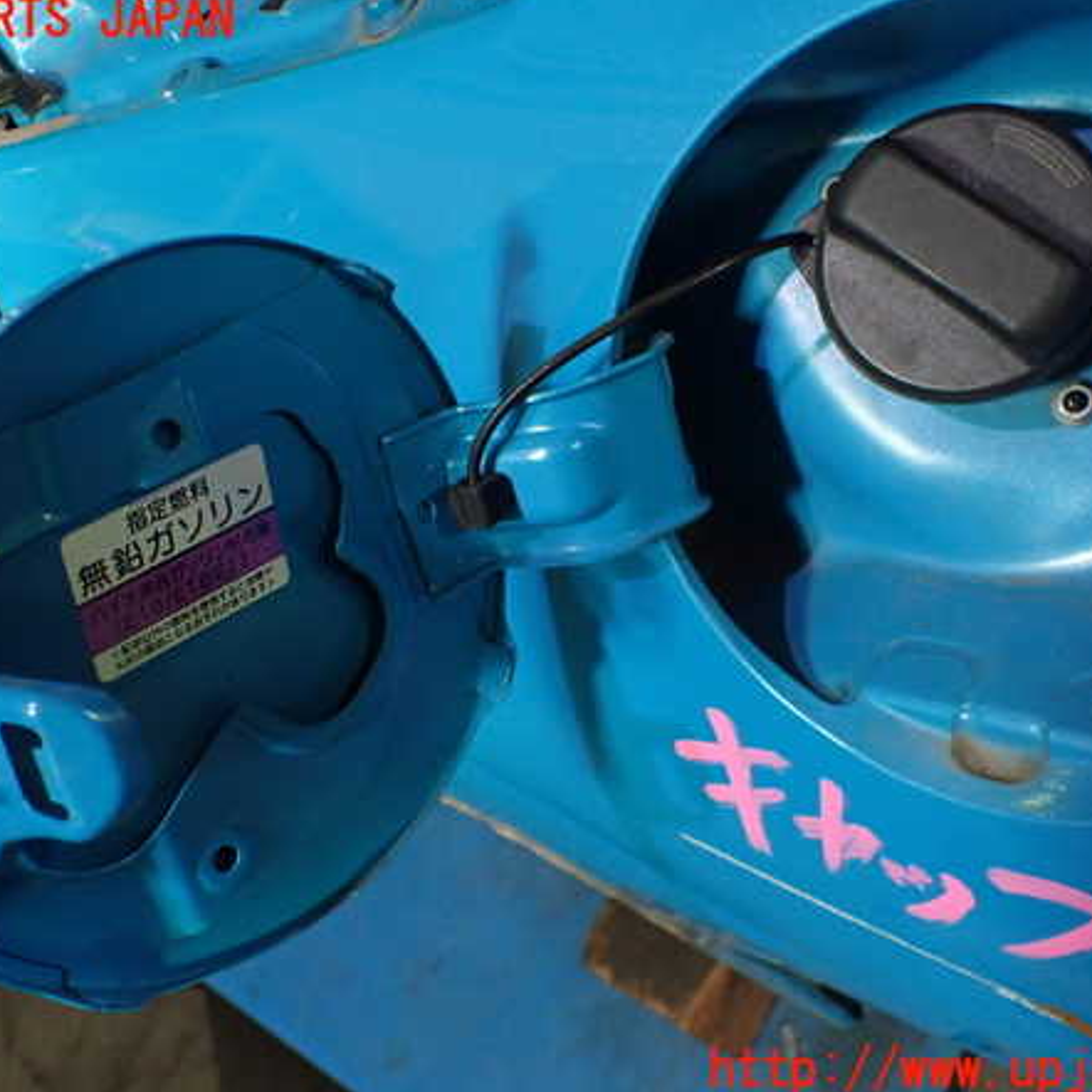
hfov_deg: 46.0
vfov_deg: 46.0
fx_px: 1285
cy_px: 546
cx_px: 526
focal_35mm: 36
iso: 500
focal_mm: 5.4
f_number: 2.3
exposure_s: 1/125
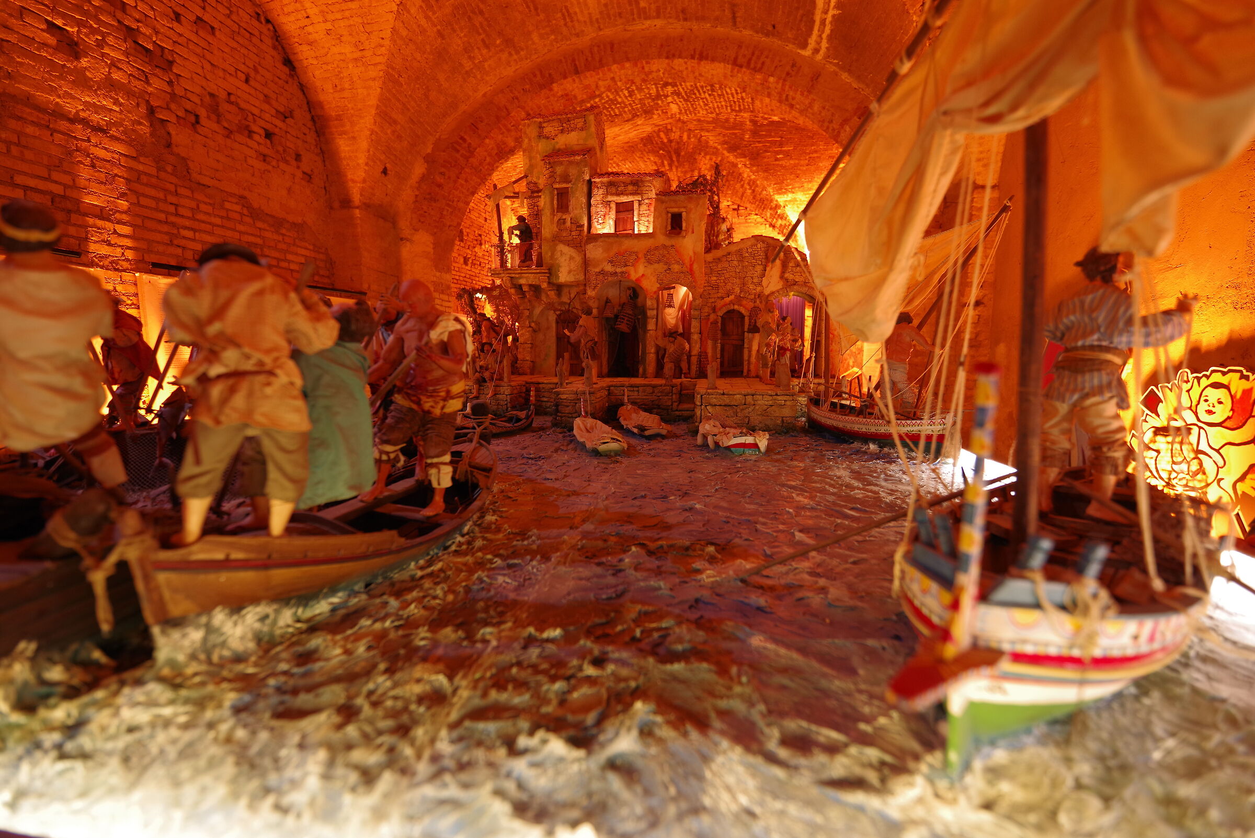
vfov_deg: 77.4
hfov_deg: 100.4
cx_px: 628
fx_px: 523
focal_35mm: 15
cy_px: 419
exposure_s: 1/15
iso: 400
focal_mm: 15
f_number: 2.8
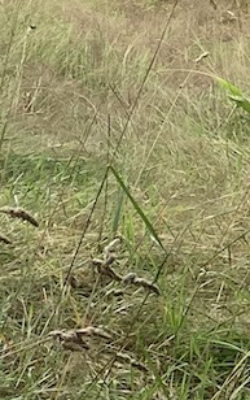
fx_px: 2013
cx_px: 71
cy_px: -143
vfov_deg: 11.0
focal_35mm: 185
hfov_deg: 7.1
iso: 20
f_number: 1.8
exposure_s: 1/1453
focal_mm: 3.99
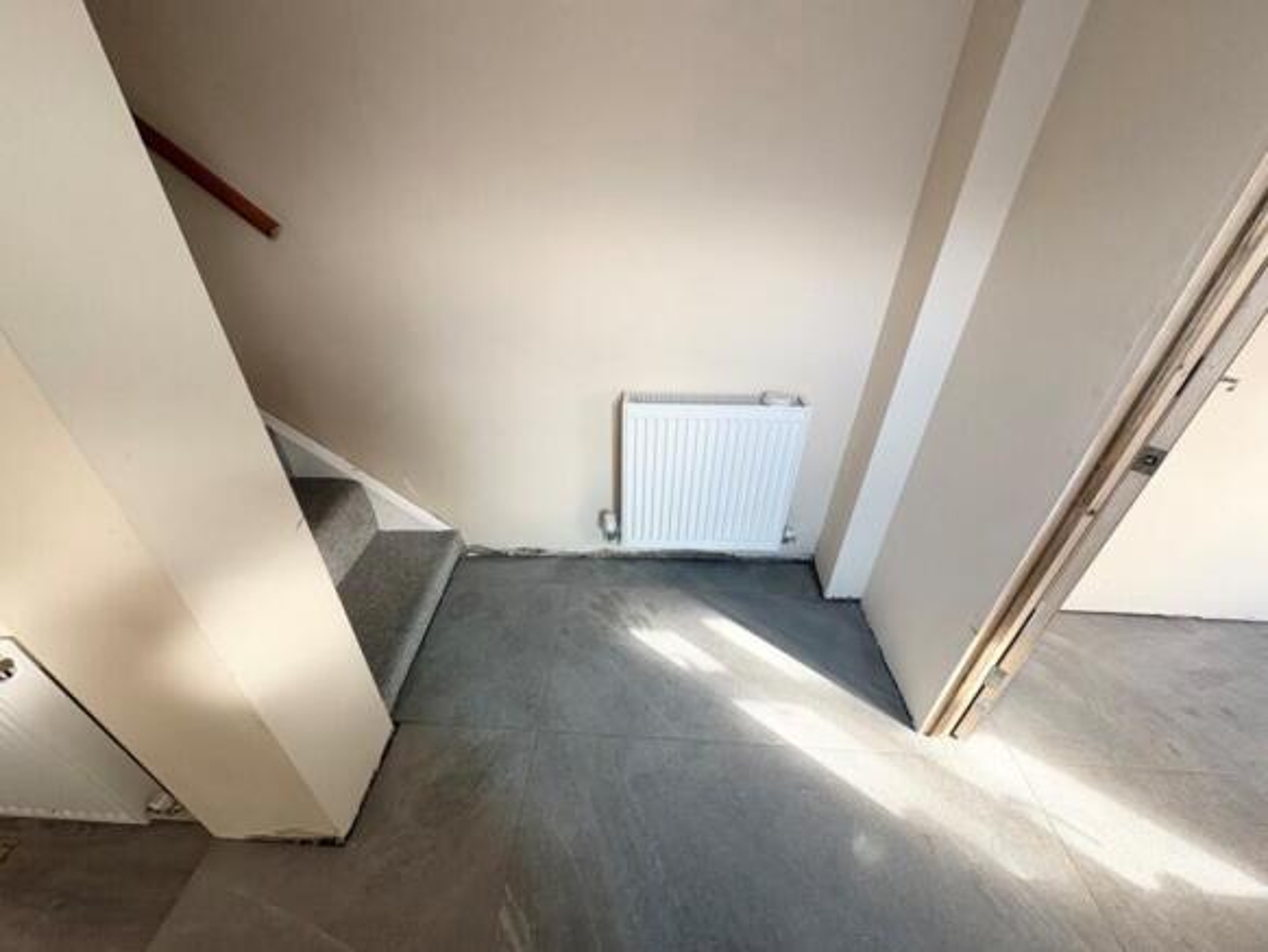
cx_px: 634
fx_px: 513
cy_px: 476
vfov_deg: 85.7
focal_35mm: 14
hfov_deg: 102.0
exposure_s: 1/99
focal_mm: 2.22
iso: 160
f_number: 2.2
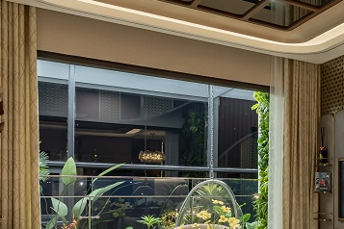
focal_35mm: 47
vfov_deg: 28.0
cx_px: 474
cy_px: 189
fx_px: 449
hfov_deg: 30.4
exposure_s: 1/80
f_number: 6.3
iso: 640
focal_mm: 14
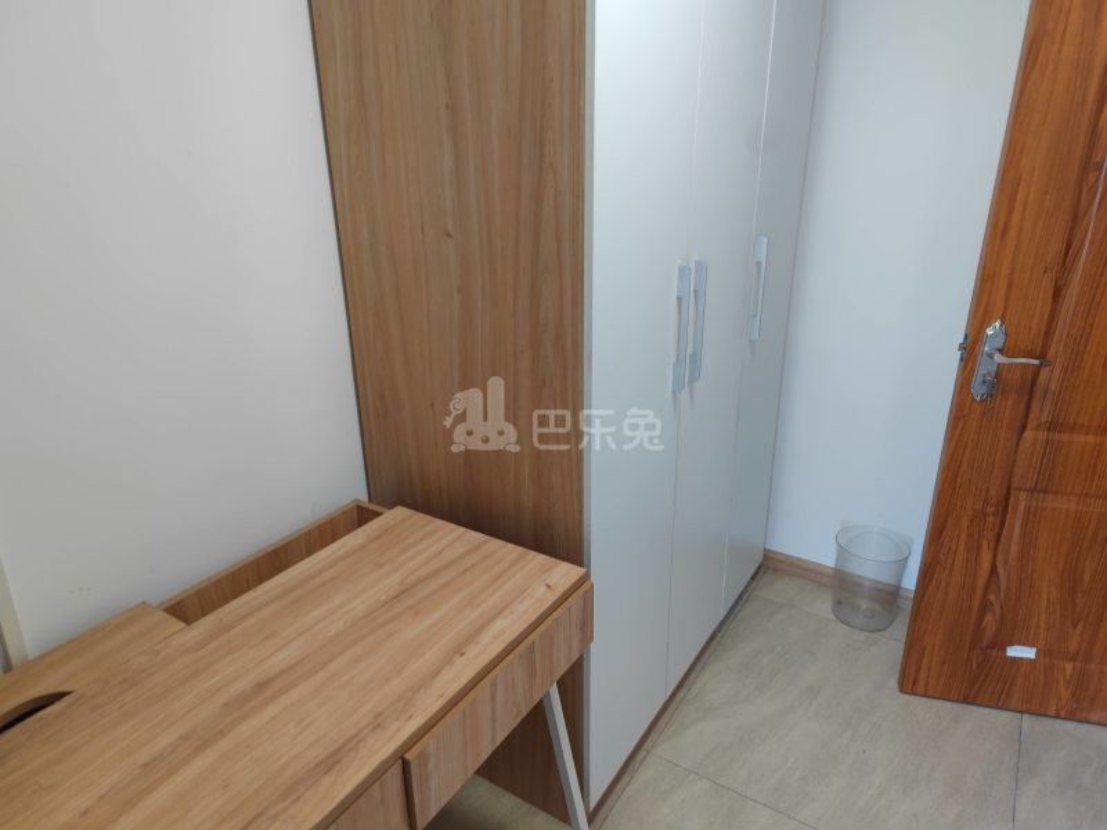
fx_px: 1215
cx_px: 554
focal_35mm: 38
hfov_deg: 49.0
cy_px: 415
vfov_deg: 37.7
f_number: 1.95
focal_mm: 7.59
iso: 366
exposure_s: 1/60
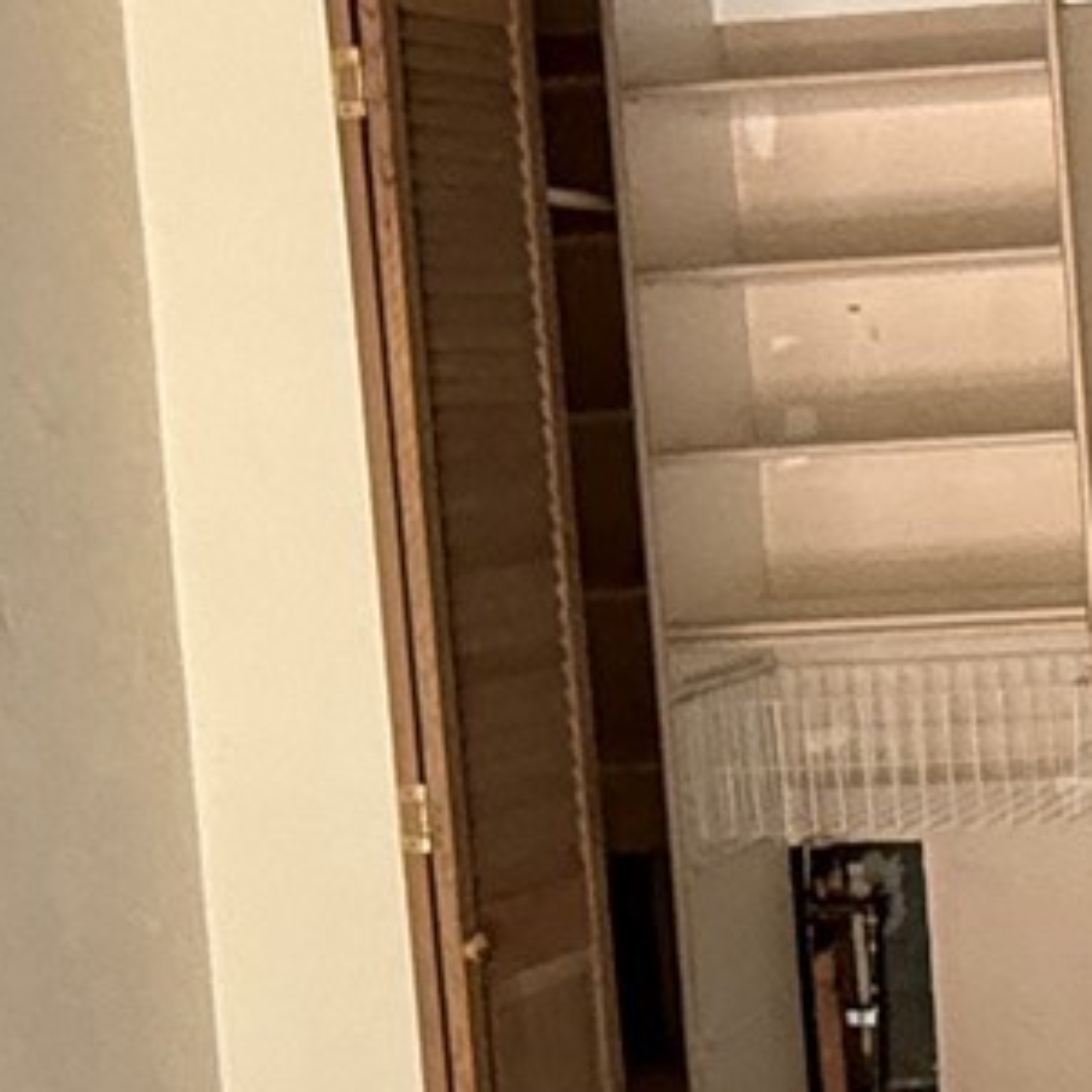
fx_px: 2998
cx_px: 1598
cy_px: 521
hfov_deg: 18.5
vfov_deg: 20.6
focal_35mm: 84
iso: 400
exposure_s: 1/92
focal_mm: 2.22
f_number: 2.2
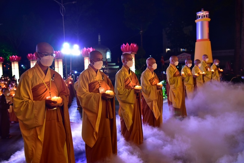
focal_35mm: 31
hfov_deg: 60.3
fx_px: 210
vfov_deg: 42.4
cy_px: 82
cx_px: 122
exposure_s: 1/50
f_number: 4
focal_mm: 31
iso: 3200
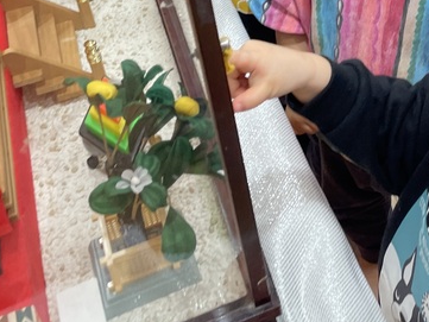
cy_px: -103
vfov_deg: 18.9
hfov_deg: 24.9
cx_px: 488
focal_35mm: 72
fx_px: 893
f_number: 1.6
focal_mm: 4.2
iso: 80
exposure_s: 1/60
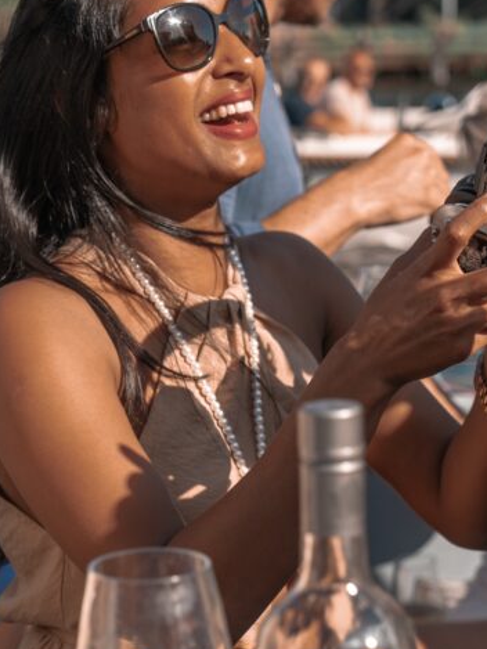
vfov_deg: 18.6
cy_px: 488
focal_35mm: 105
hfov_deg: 14.1
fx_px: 1969
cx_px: 180
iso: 80
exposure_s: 1/640
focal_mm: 50
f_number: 4.5
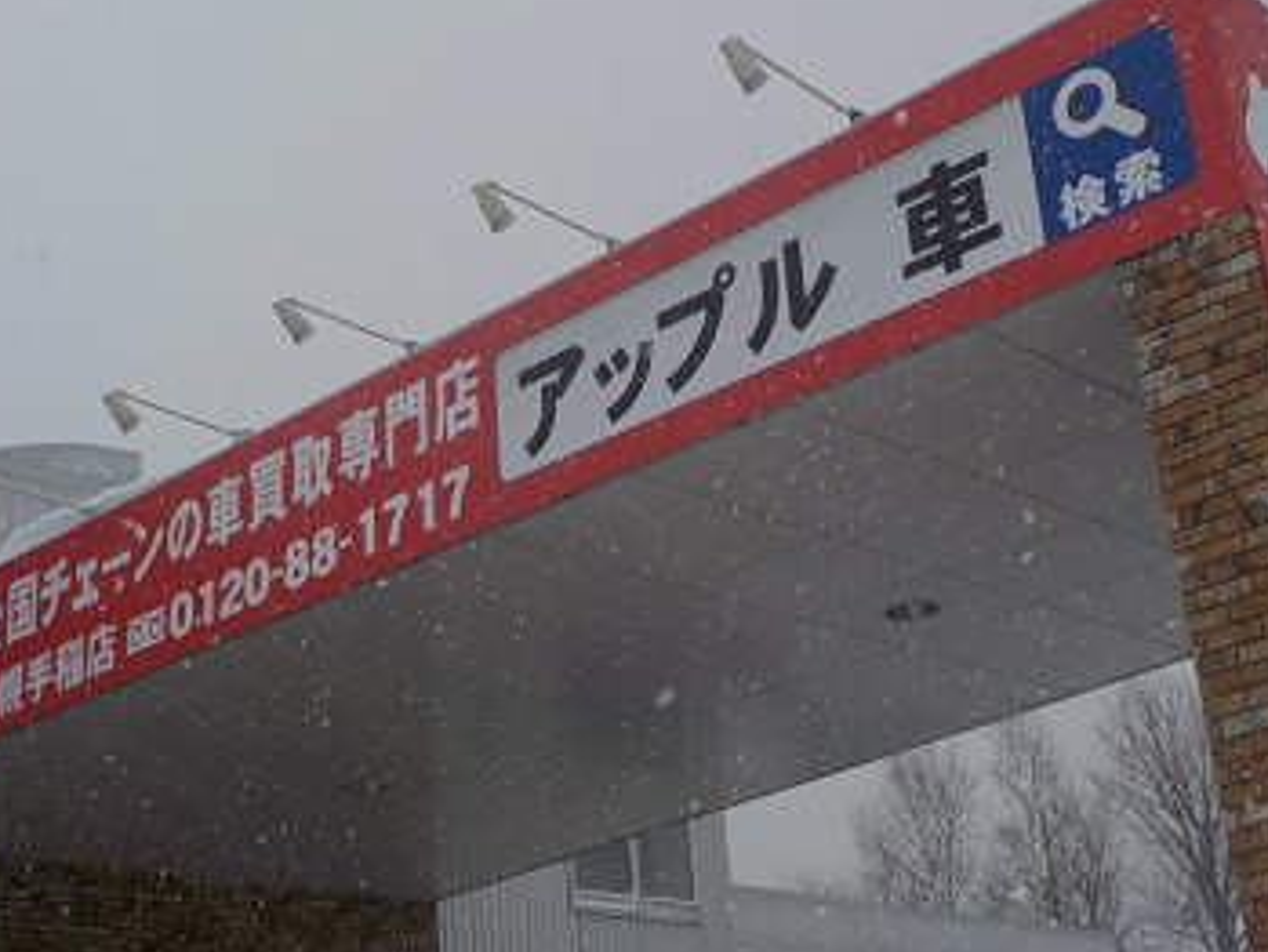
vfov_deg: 26.6
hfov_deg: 34.9
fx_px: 2015
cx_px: 650
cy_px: 436
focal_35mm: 55
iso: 125
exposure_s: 1/2000
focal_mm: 4.1
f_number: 3.3
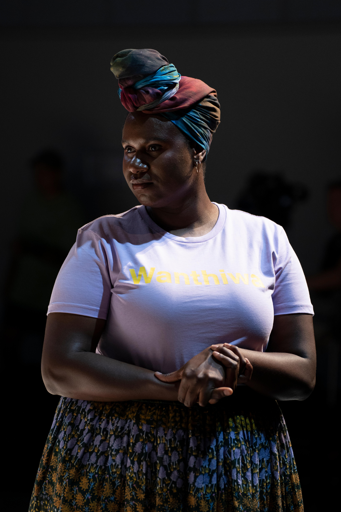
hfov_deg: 10.2
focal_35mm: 134
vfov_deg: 15.3
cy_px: 271
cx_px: 181
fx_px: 1904
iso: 1600
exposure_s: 1/125
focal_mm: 110
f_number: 2.8
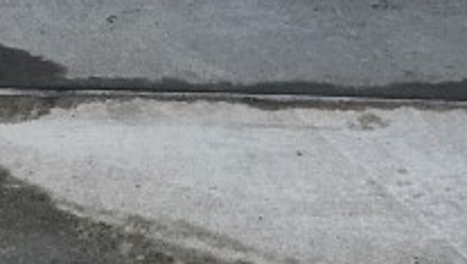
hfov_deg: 13.3
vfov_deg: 7.1
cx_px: -138
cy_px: -469
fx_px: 1934
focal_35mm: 156
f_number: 2.2
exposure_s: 1/245
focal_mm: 4.15
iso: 25
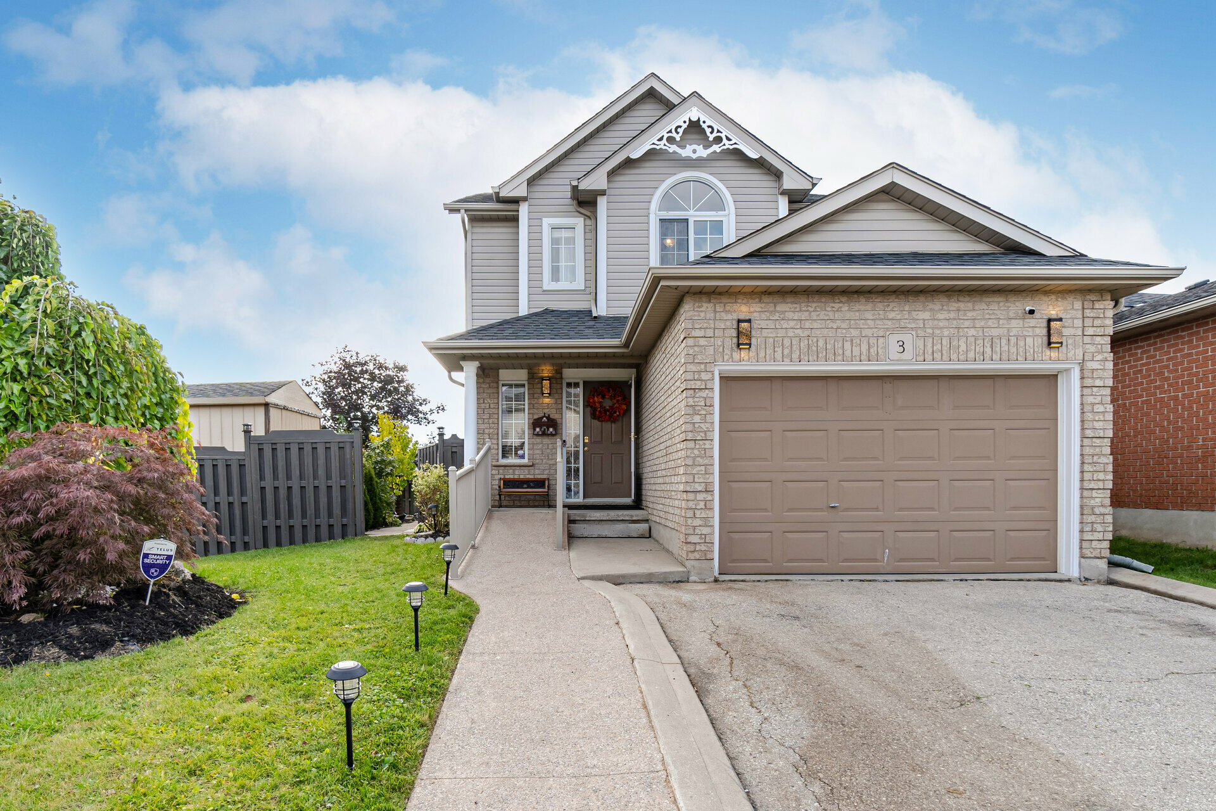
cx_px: 608
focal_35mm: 15
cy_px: 406
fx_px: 507
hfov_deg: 100.4
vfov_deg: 77.3
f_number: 7.1
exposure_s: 1/60
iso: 50
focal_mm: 10
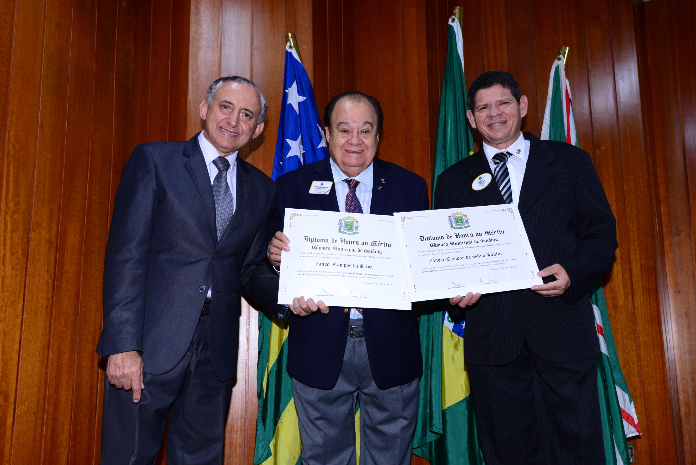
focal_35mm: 35
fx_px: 677
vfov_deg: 37.9
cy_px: 232
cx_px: 348
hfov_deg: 54.4
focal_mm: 35
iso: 1600
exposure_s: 1/125
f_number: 5.6
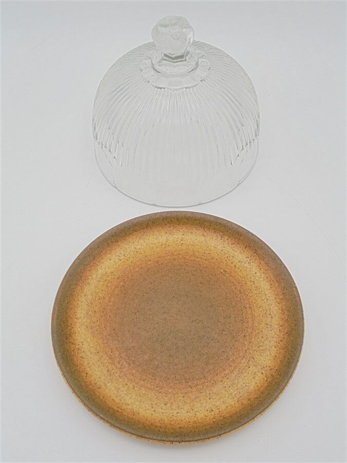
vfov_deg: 49.0
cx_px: 174
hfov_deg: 37.7
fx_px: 508
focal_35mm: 38
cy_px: 232
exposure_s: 1/160
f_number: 4.2
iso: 100
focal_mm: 6.9
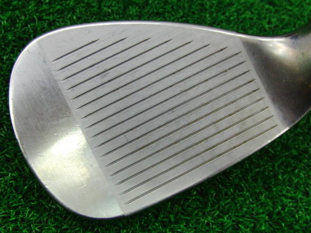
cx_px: 161
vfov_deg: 36.0
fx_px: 359
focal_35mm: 40
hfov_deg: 46.8
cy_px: 111
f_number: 3.6
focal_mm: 6.42
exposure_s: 1/60
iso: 400
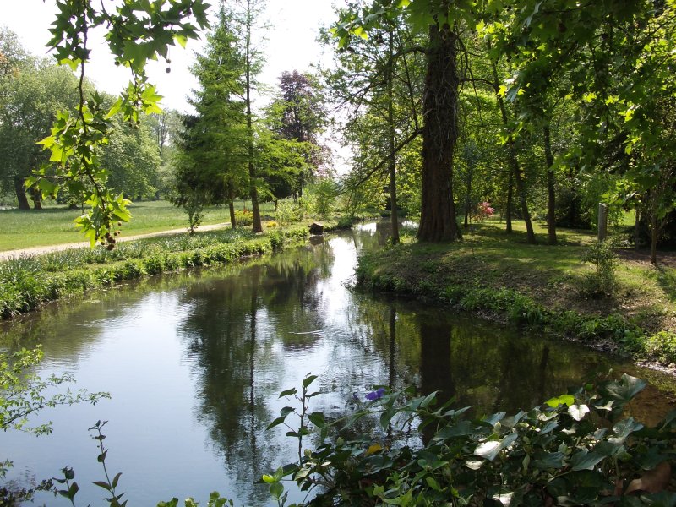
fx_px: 683
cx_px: 338
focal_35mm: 35
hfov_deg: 52.6
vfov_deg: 40.7
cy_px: 254
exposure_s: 1/200
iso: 80
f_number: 4.3
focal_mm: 5.8
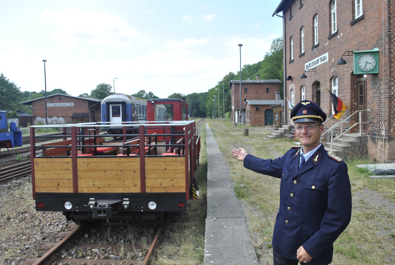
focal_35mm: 30
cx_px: 198
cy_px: 132
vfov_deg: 43.7
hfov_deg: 61.9
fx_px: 330
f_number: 6.3
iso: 100
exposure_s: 1/160
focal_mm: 20
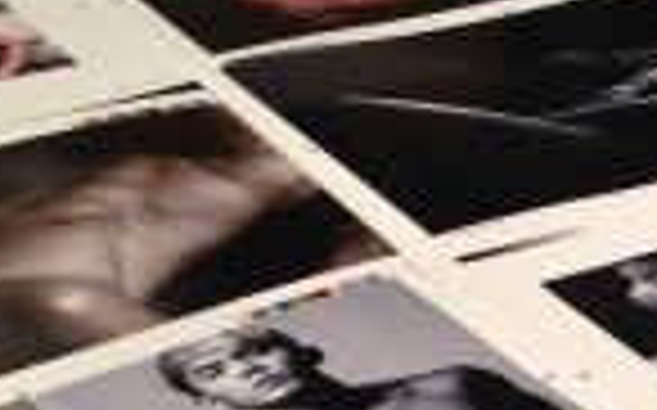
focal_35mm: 145
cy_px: 597
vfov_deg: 8.8
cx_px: 927
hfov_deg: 13.7
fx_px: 2594
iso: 64
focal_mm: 4.12
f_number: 2.4
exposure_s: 1/20
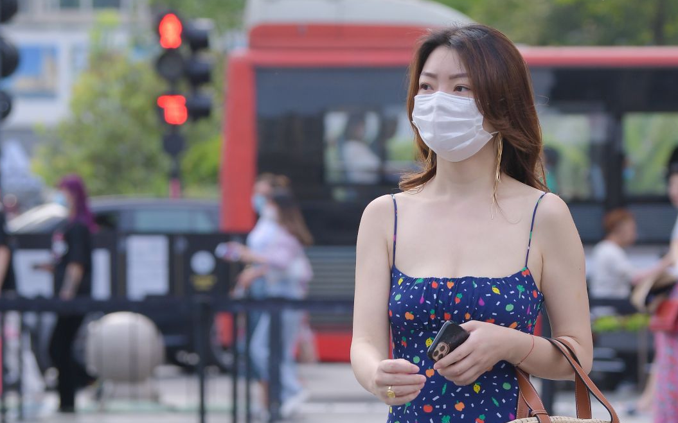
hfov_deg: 8.6
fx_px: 4508
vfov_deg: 5.4
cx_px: 484
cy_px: 412
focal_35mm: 244
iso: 320
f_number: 4
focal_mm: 102
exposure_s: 1/800
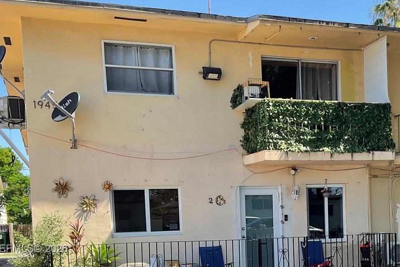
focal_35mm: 53
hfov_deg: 36.9
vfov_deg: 24.6
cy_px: 249
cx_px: 282
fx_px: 589
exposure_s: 1/439
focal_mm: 3
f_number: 1.8
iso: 16
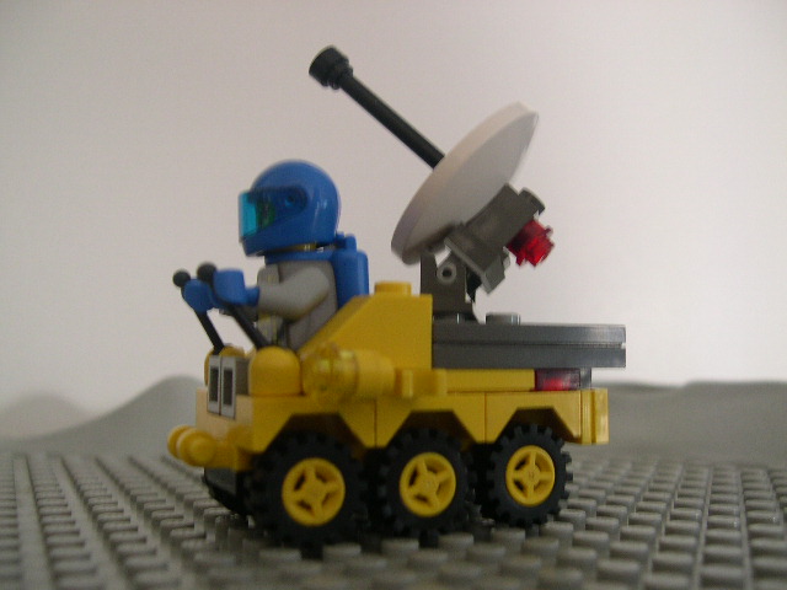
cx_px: 394
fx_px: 864
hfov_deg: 49.0
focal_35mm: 38
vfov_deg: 37.7
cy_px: 295
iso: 202
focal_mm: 8
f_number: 2.8
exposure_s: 1/4.9
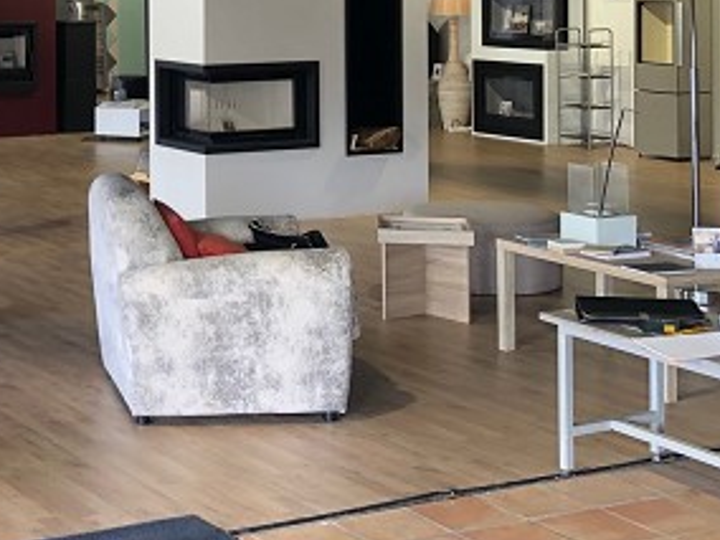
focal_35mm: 79
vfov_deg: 18.1
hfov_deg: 23.7
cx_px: 0
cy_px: -30
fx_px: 1643
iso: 64
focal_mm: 3.99
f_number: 1.8
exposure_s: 1/100
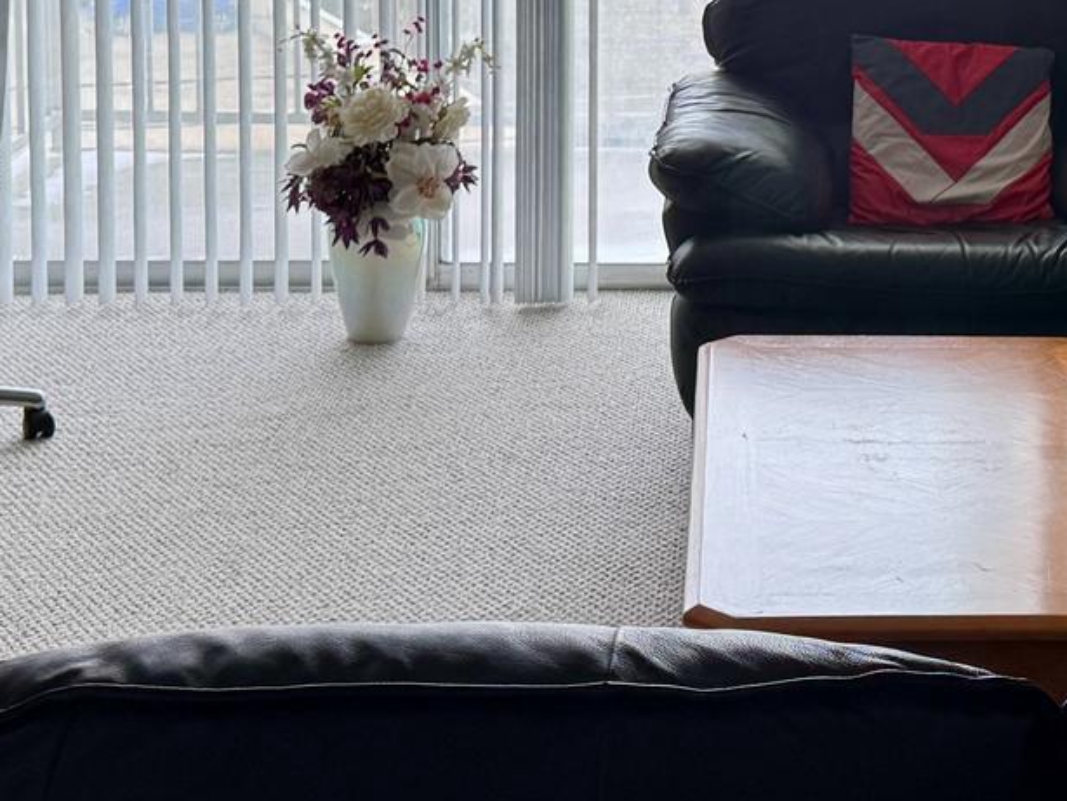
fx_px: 2467
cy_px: -31
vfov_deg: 17.9
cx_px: 874
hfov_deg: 24.0
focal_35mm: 80
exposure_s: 1/120
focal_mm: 6.76
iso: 80
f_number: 1.78
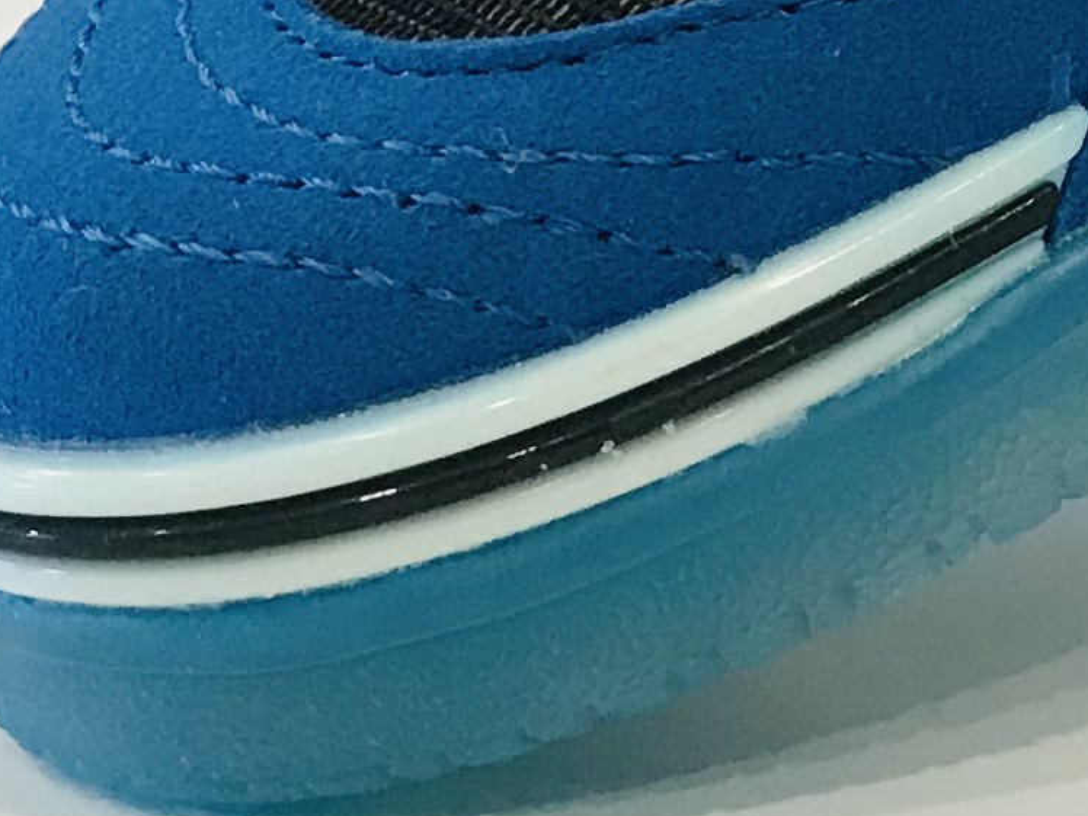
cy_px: -304
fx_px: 4746
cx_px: 1830
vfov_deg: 9.6
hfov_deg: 12.2
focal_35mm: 151
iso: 25
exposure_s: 1/33
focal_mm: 3.99
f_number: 1.8
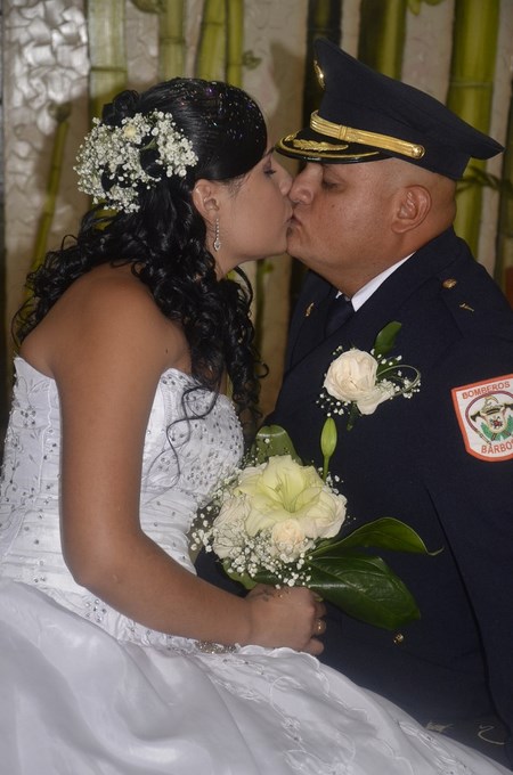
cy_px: 388
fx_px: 1998
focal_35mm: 93
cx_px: 256
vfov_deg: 22.0
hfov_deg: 14.6
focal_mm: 62
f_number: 5.3
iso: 800
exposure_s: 1/60
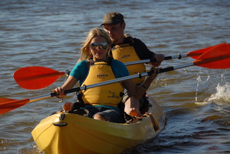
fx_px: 1247
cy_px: 77
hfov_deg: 10.5
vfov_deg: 7.1
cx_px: 115
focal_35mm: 195
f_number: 6.3
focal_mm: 130
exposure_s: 1/160
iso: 100
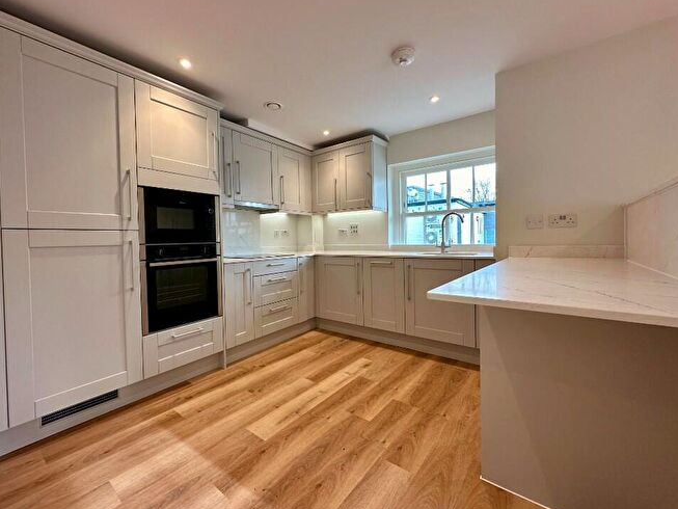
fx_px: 294
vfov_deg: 81.7
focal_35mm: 15
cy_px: 245
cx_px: 330
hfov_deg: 98.1
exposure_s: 1/100
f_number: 2.2
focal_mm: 2.22
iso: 125
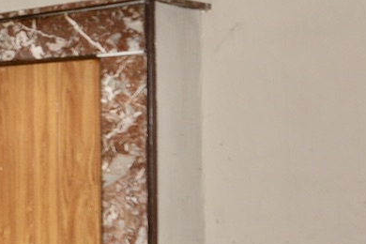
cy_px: 145
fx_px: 701
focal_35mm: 69
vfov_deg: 19.7
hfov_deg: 21.8
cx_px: -244
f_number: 3.5
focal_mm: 14
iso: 200
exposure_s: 1/60
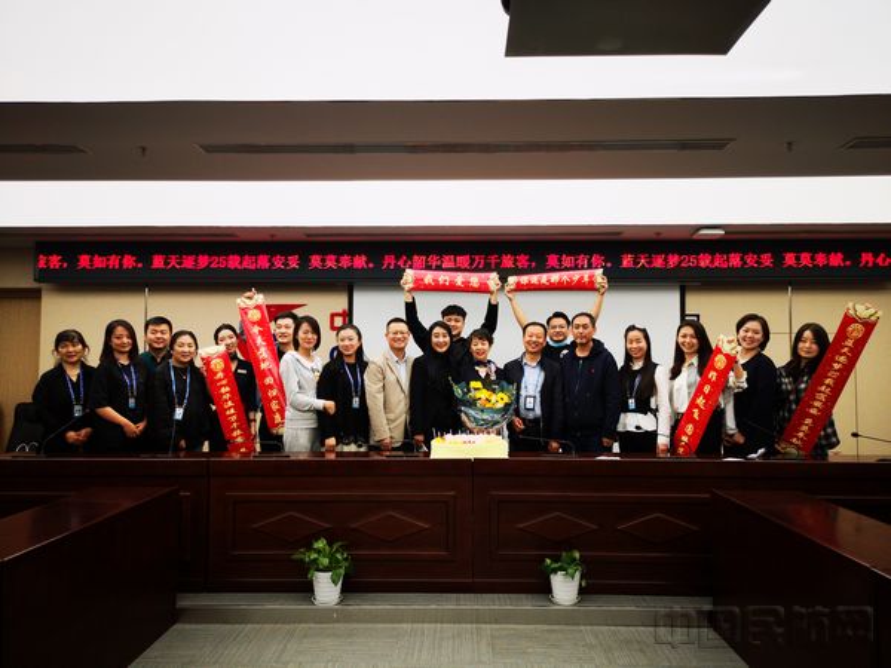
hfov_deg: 65.3
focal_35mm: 27
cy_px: 334
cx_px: 446
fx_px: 695
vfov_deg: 51.4
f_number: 1.8
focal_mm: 5.58
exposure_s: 1/133
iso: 50
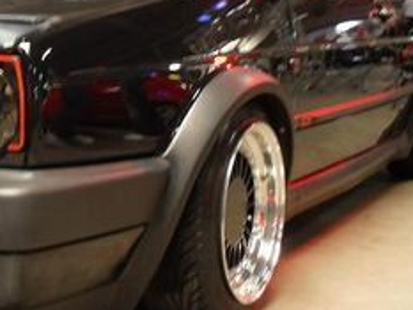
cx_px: 25
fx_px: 919
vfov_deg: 19.1
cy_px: 119
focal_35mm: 77
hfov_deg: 24.4
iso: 200
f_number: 2.8
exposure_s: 1/8
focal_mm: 6
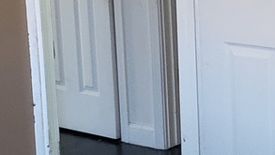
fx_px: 1014
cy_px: 44
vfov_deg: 8.7
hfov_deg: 15.2
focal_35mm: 139
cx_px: 258
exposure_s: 1/100
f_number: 1.5
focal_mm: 4.3
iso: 640
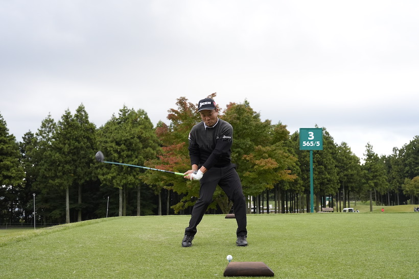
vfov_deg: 38.9
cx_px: 210
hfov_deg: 55.8
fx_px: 396
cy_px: 140
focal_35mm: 34
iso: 1600
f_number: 4.5
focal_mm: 34
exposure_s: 1/1250
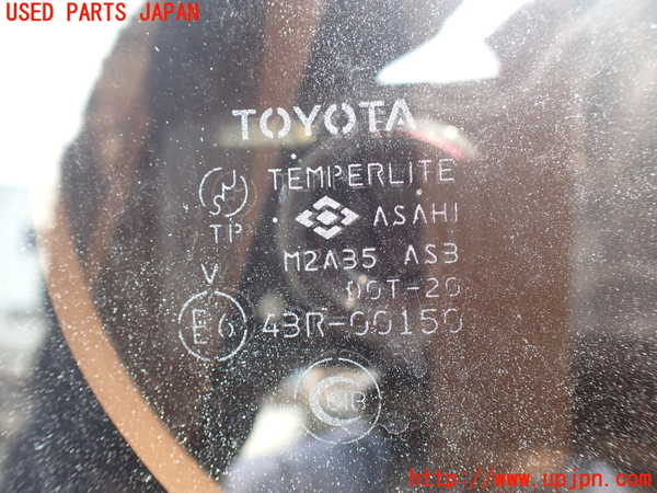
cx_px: 328
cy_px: 246
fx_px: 569
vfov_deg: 46.8
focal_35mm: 30
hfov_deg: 60.0
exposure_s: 1/125
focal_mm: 5.4
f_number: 2.3
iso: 160
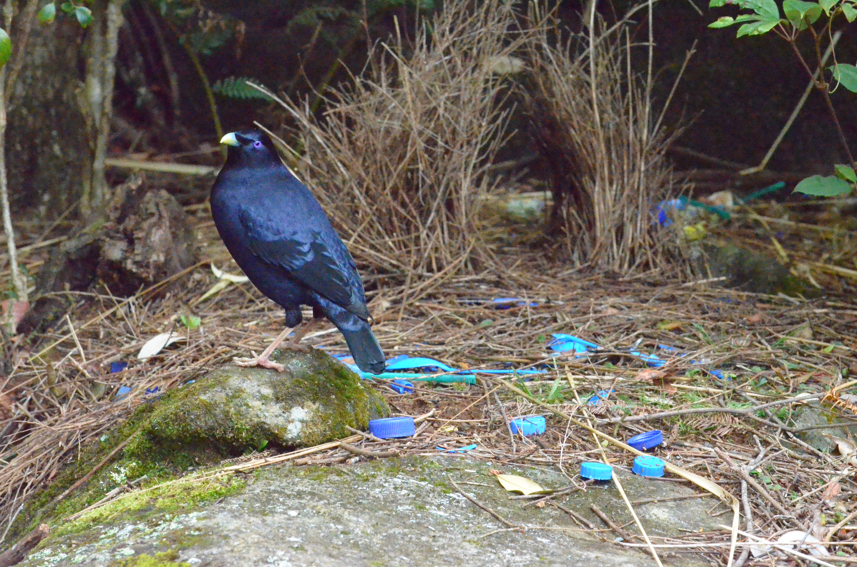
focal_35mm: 210
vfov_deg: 6.5
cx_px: 428
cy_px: 284
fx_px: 4989
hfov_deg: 9.8
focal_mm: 140
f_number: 11
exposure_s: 1/4000
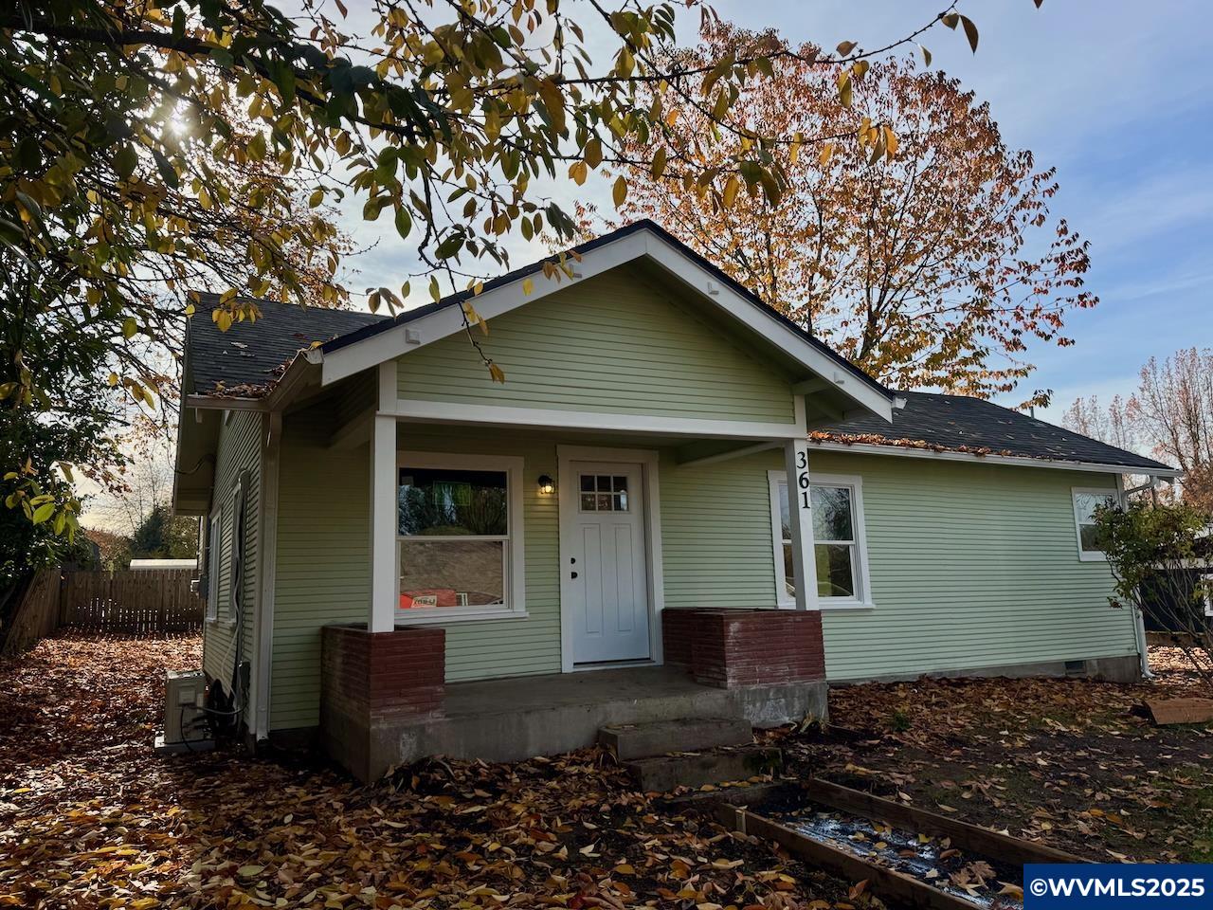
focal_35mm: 24
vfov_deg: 56.8
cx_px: 606
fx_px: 841
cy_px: 455
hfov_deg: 71.6
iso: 80
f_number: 1.78
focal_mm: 6.76
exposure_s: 1/9009
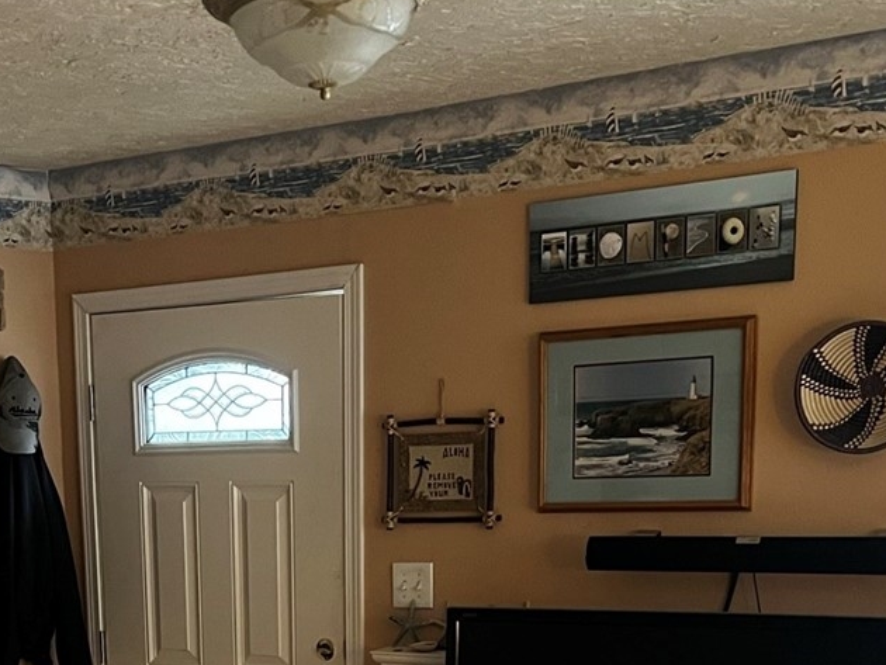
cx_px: 184
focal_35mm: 66
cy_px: 794
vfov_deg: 20.8
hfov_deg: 28.8
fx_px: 1690
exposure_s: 1/38
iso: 640
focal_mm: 5.7
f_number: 1.5
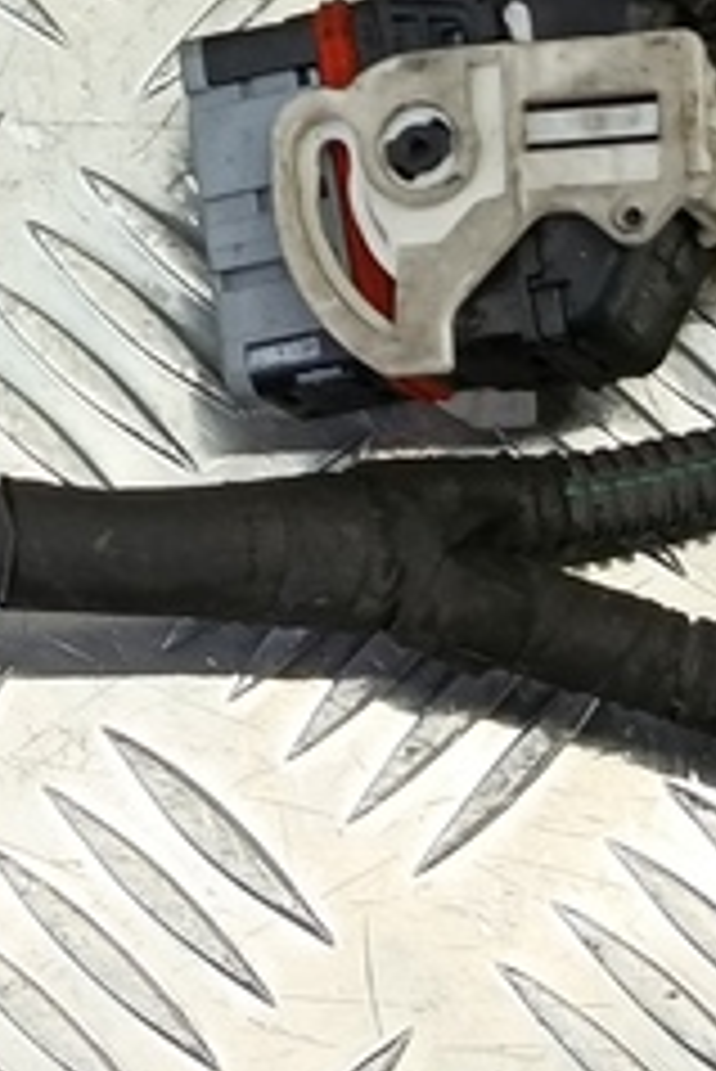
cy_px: -338
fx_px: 3068
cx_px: -68
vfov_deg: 18.4
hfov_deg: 13.1
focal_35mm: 103
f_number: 1.6
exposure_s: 1/50
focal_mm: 4.11
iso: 97
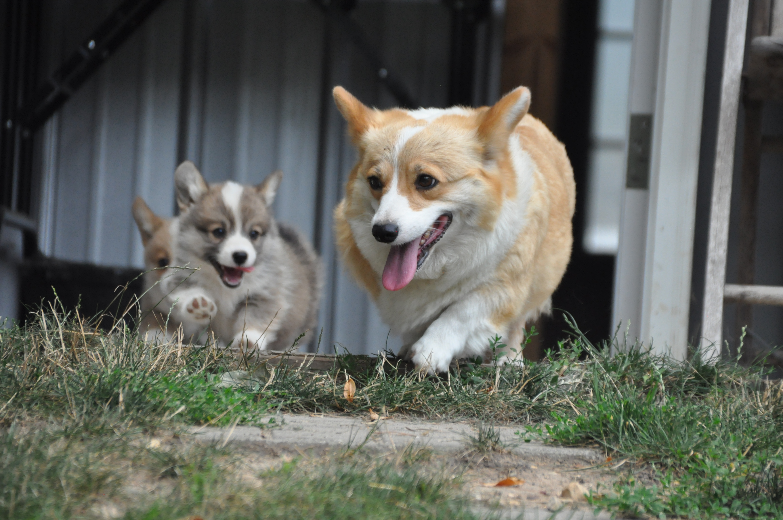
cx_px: 392
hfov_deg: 5.5
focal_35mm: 375
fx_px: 8146
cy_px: 260
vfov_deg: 3.7
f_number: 6.3
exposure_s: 1/500
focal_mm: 250
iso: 1100
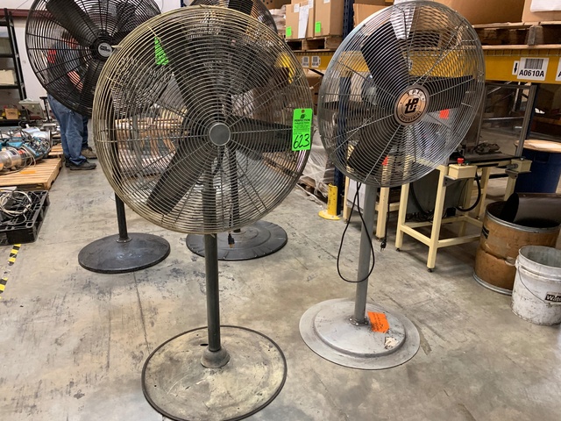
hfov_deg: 67.3
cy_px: 210
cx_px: 280
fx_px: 421
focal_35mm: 26
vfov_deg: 53.1
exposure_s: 1/40
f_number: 1.8
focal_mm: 4.25
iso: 400
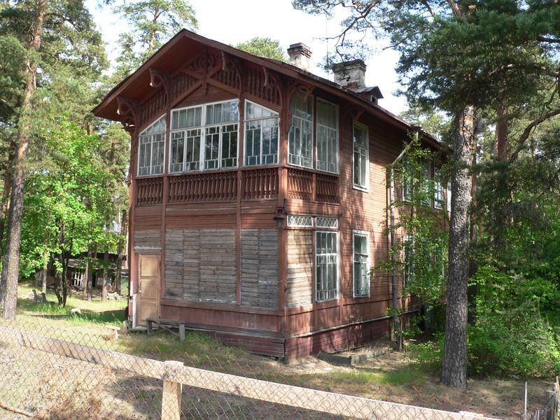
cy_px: 210
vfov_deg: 39.7
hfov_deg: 51.4
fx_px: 582
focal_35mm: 36
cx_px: 280
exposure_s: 1/125
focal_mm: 6
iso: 80
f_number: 3.7
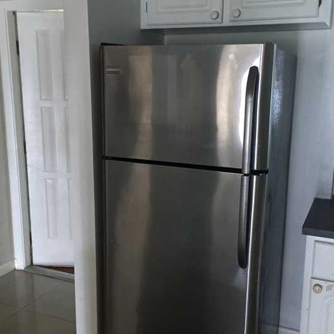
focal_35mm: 39
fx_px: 426
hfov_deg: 42.8
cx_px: 182
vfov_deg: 42.8
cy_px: 167
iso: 32
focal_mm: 4.15
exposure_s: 1/15
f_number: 2.2
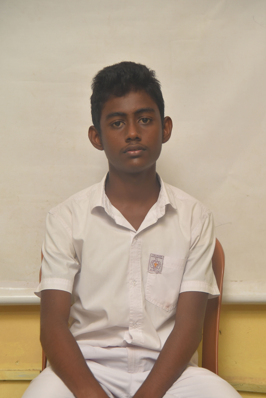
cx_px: 133
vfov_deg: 27.0
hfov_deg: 18.2
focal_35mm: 75
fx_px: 830
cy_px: 199
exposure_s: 1/125
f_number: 4
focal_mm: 75
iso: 800
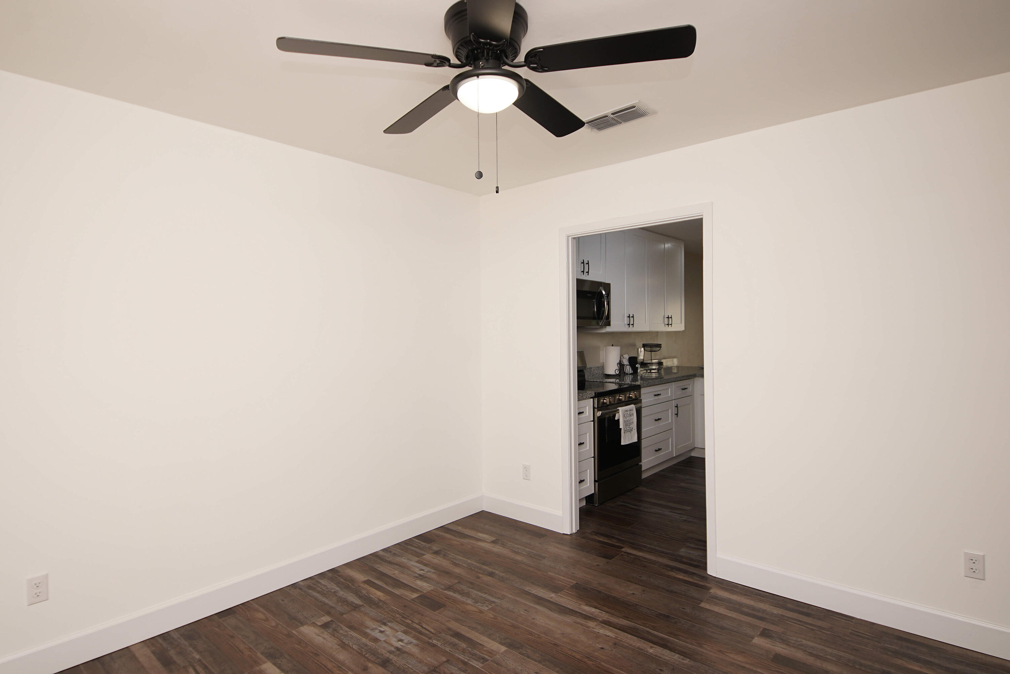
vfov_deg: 67.4
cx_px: 505
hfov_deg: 90.0
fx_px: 505
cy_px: 337
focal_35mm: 18
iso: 100
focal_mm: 12
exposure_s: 1/60
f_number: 4.5
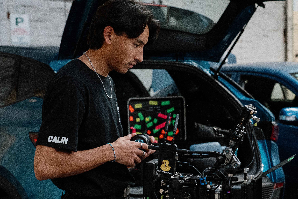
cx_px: 160
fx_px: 637
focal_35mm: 77
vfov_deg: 17.7
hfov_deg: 26.3
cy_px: 117
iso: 8000
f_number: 4.5
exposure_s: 1/200
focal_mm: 53
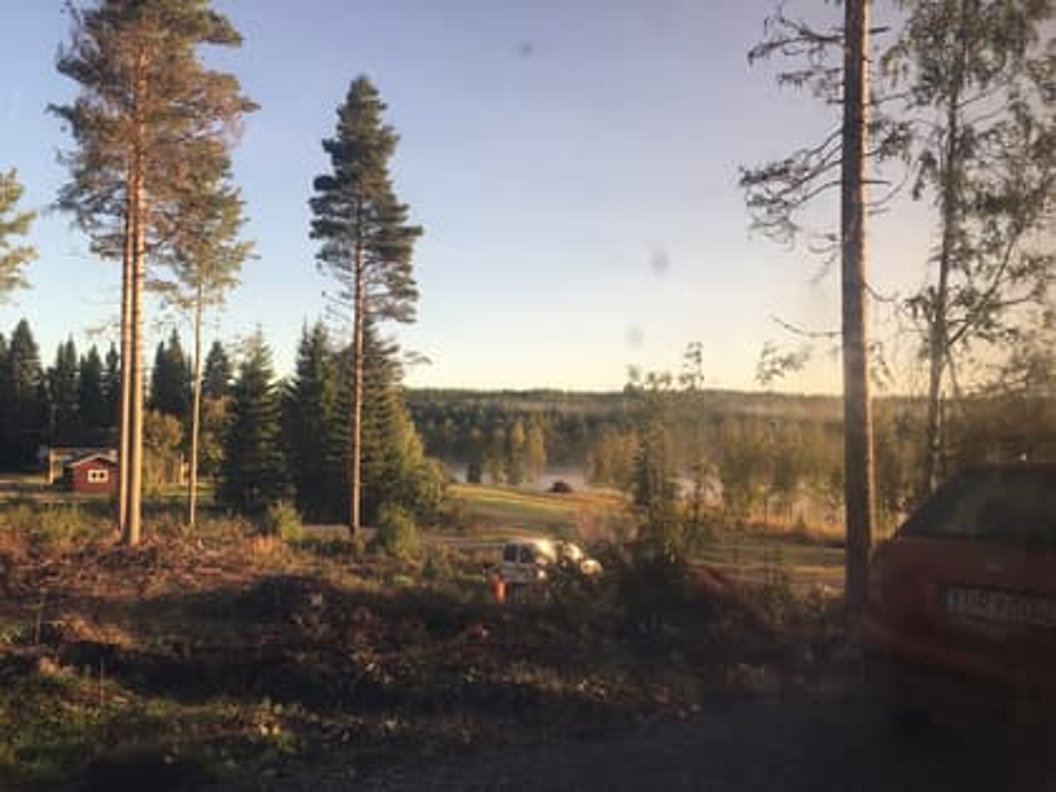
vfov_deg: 48.2
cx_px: 528
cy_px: 396
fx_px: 885
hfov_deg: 61.7
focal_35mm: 29
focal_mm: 4.15
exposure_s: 1/176
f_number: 2.2
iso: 25
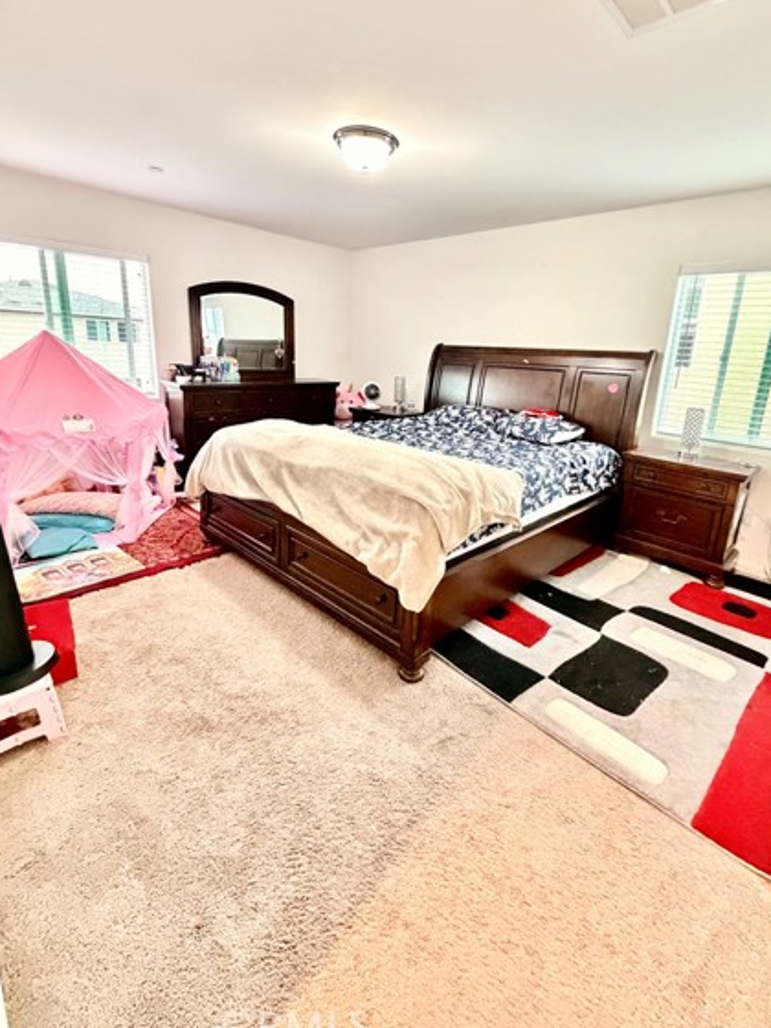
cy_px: 466
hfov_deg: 78.0
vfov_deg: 94.2
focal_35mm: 16
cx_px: 415
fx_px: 475
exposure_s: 1/40
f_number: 2.2
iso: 1250
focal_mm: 2.22
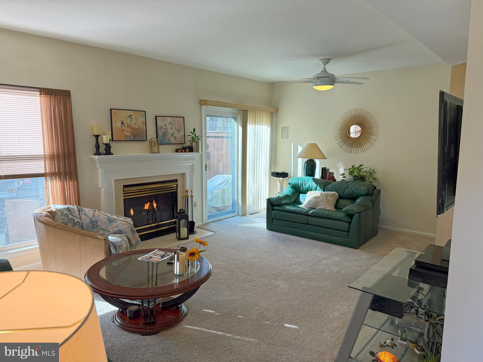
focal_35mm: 24
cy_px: 181
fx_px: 335
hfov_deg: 71.6
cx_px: 242
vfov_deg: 56.8
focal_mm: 6.76
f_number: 1.78
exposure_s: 1/228
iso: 160
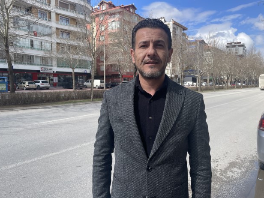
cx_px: 133
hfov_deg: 65.3
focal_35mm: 27
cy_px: 102
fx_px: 206
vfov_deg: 51.3
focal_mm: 4.2
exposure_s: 1/2882
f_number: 1.6
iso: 32
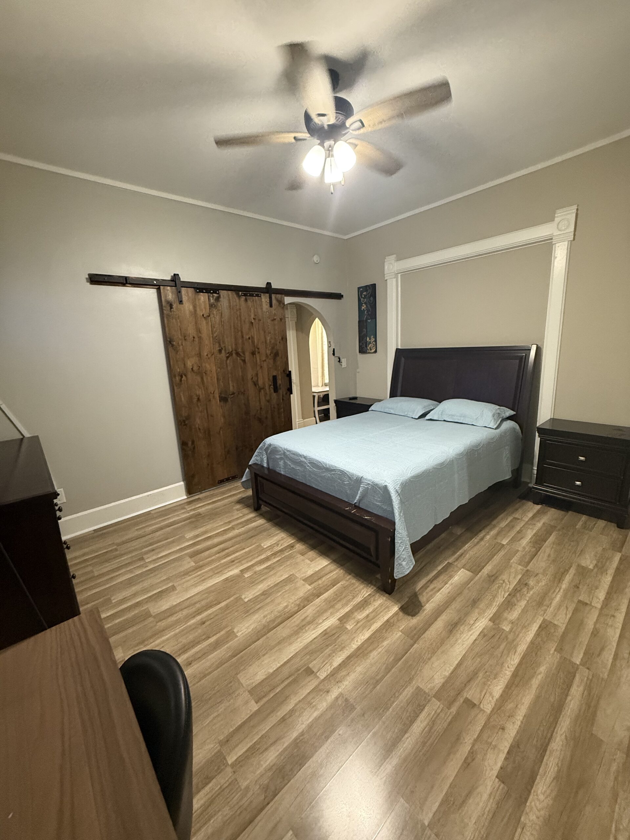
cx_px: 315
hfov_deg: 85.7
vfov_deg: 102.1
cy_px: 420
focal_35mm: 14
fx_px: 340
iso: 500
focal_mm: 2.22
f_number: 2.2
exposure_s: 1/60
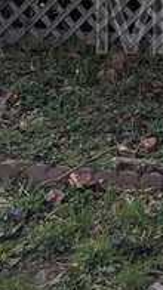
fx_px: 824
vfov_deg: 16.0
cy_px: -272
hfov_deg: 10.1
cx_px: 372
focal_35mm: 107
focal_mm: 6.9
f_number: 1.68
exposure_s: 1/822
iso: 22
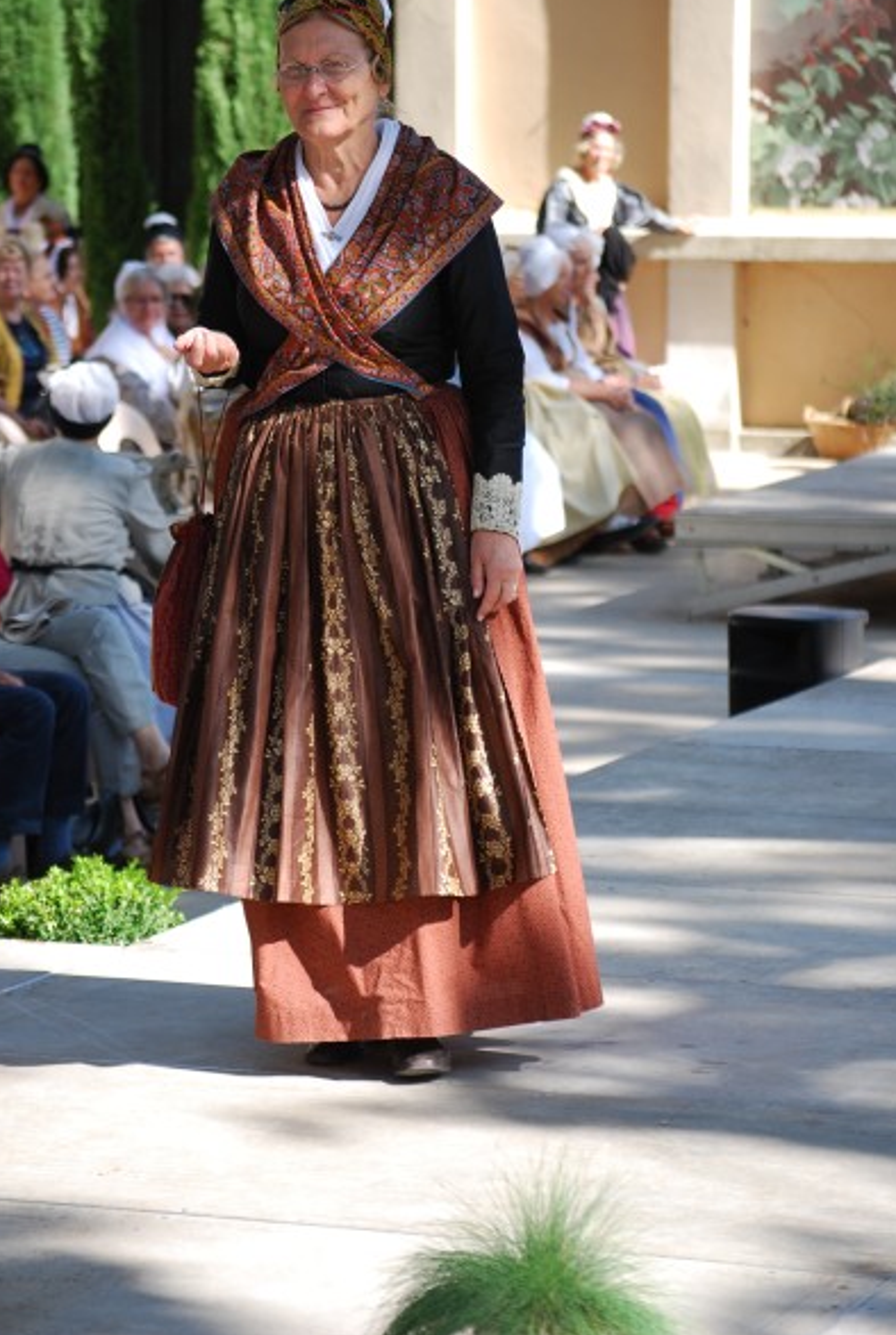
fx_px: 4979
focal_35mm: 134
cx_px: 415
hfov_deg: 10.3
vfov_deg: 15.3
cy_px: 619
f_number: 4.5
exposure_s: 1/320
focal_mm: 82
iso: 200
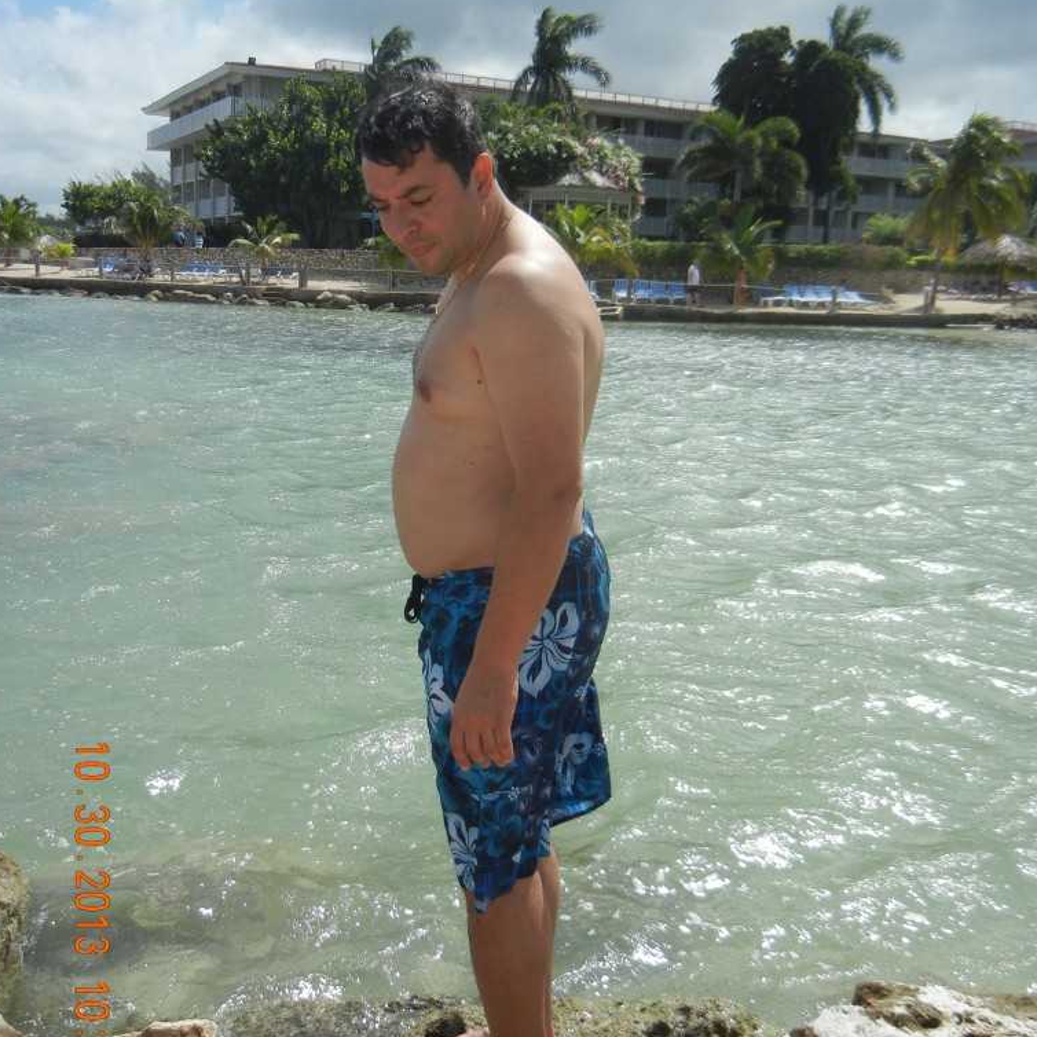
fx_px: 1220
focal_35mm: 36
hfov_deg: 46.0
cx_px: 510
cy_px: 468
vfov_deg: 46.0
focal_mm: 5.4
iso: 160
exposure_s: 1/585
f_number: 7
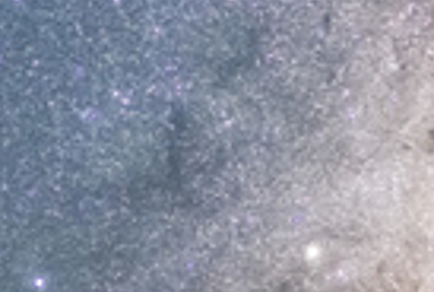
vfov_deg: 5.3
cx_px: 640
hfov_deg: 7.9
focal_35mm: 255
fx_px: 3081
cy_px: 494
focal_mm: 35
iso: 10000
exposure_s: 10
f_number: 1.2
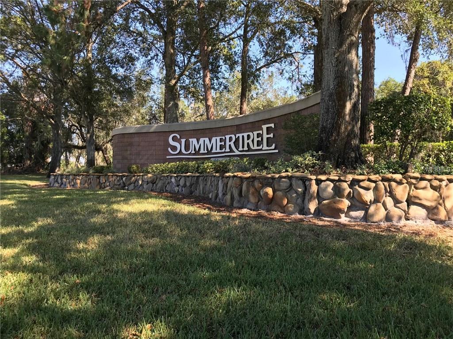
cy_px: 170
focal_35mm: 28
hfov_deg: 63.4
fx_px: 366
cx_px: 226
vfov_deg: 49.7
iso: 20
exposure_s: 1/409
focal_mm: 3.99
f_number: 1.8
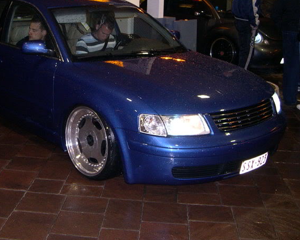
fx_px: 462
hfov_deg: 35.6
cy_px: 91
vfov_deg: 29.0
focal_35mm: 52
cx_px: 98
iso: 400
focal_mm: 8
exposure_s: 1/60
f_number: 2.8
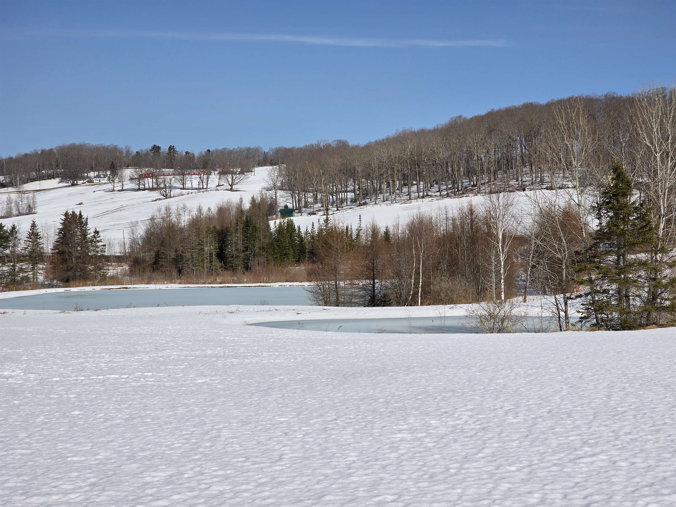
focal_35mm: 69
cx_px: 338
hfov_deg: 28.2
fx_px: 1347
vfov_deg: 21.3
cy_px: 254
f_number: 2.4
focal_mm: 7.9
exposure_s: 1/4529
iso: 50
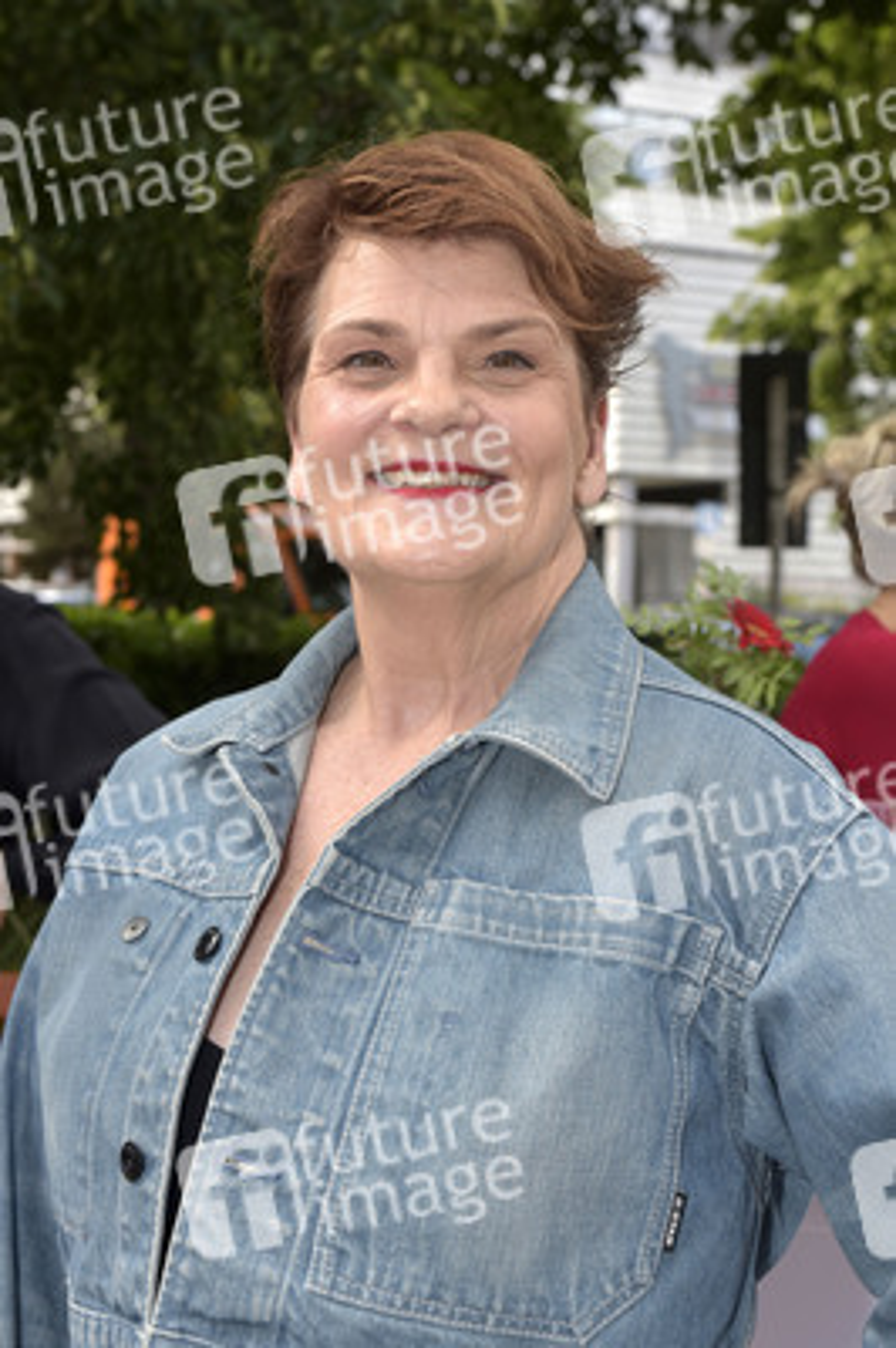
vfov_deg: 35.7
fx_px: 2094
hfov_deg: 24.2
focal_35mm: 56
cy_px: 674
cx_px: 448
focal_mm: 56
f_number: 8
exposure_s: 1/250
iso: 400
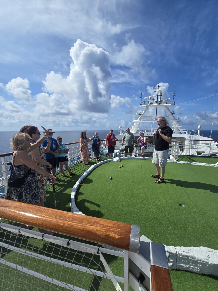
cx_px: 109
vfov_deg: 106.2
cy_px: 146
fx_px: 109
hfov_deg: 89.9
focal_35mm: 13
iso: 50
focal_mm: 2.2
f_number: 2.2
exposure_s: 1/3707
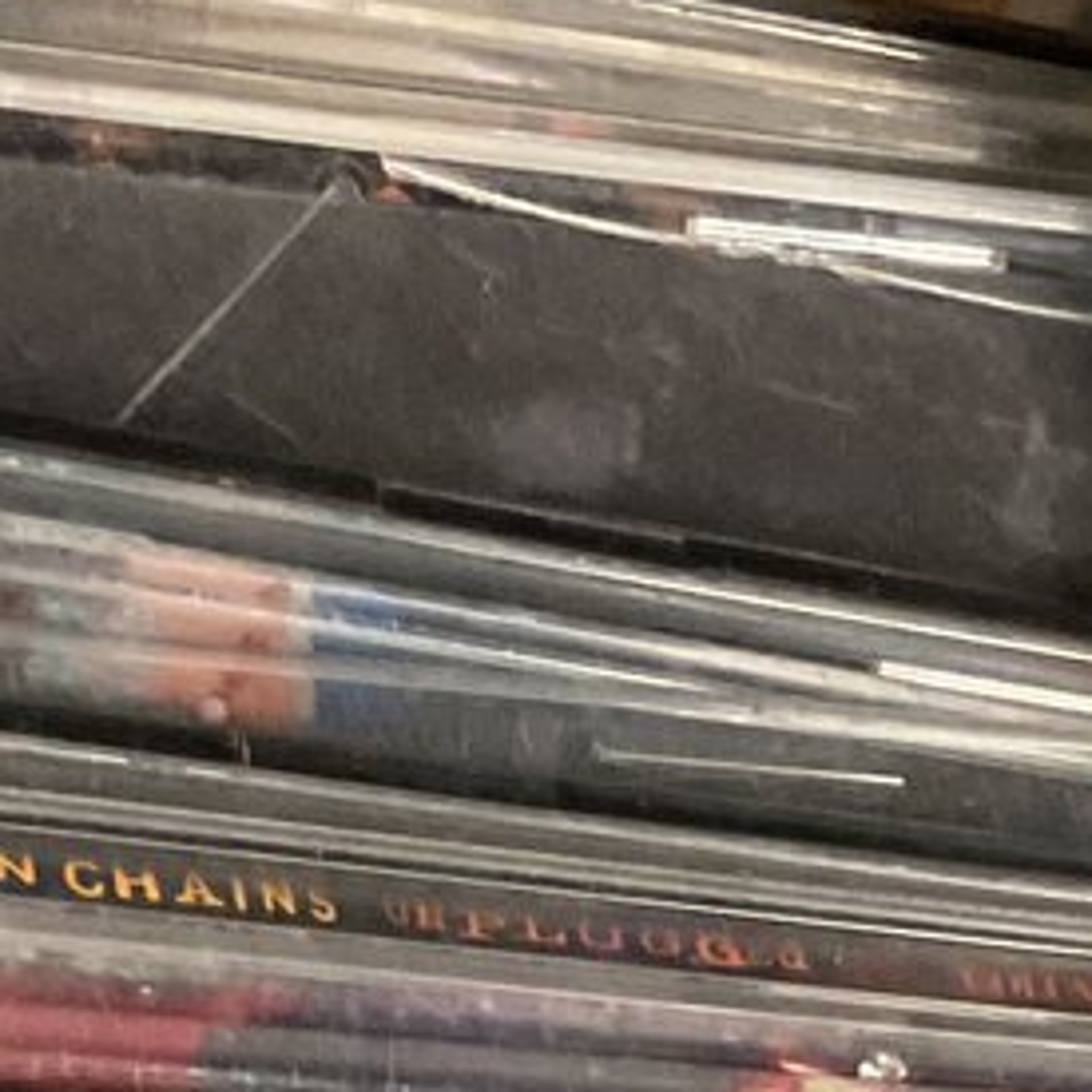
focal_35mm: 141
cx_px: 1285
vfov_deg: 11.5
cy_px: 1948
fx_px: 5032
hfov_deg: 12.1
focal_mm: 3
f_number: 1.8
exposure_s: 1/60
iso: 250
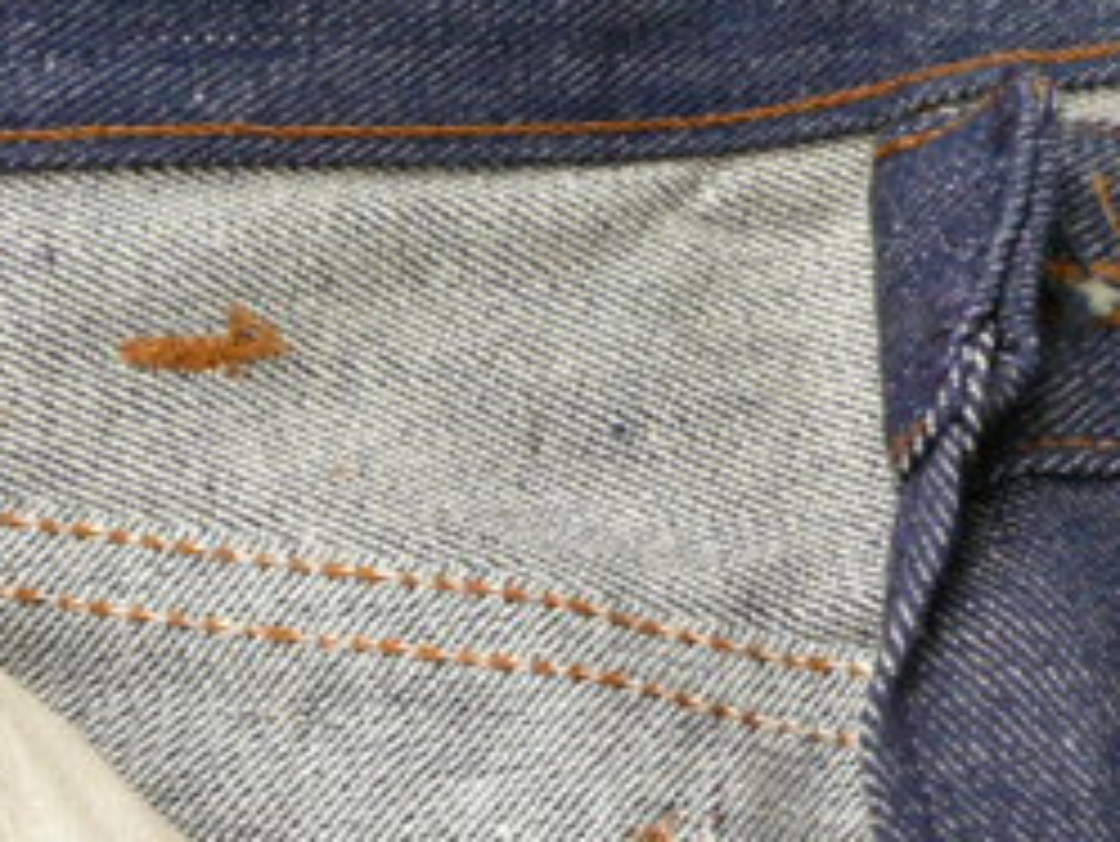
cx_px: 589
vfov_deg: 19.8
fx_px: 2331
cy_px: 842
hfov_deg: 27.0
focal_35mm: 72
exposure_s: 1/40
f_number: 3.3
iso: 100
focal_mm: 4.6
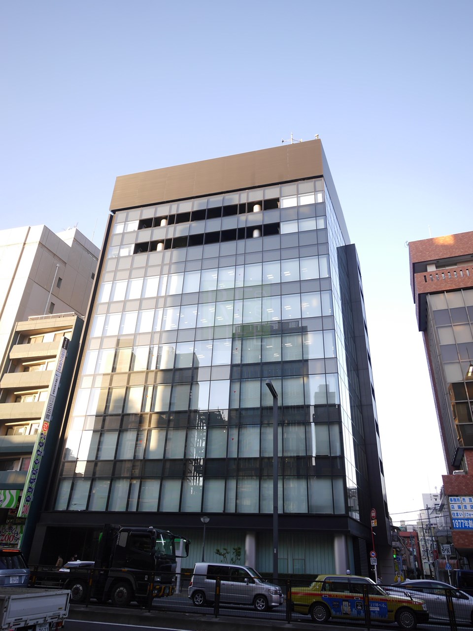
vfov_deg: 71.6
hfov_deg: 56.8
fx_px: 437
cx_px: 236
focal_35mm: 24
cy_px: 316
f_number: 4
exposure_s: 1/100
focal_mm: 12
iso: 160
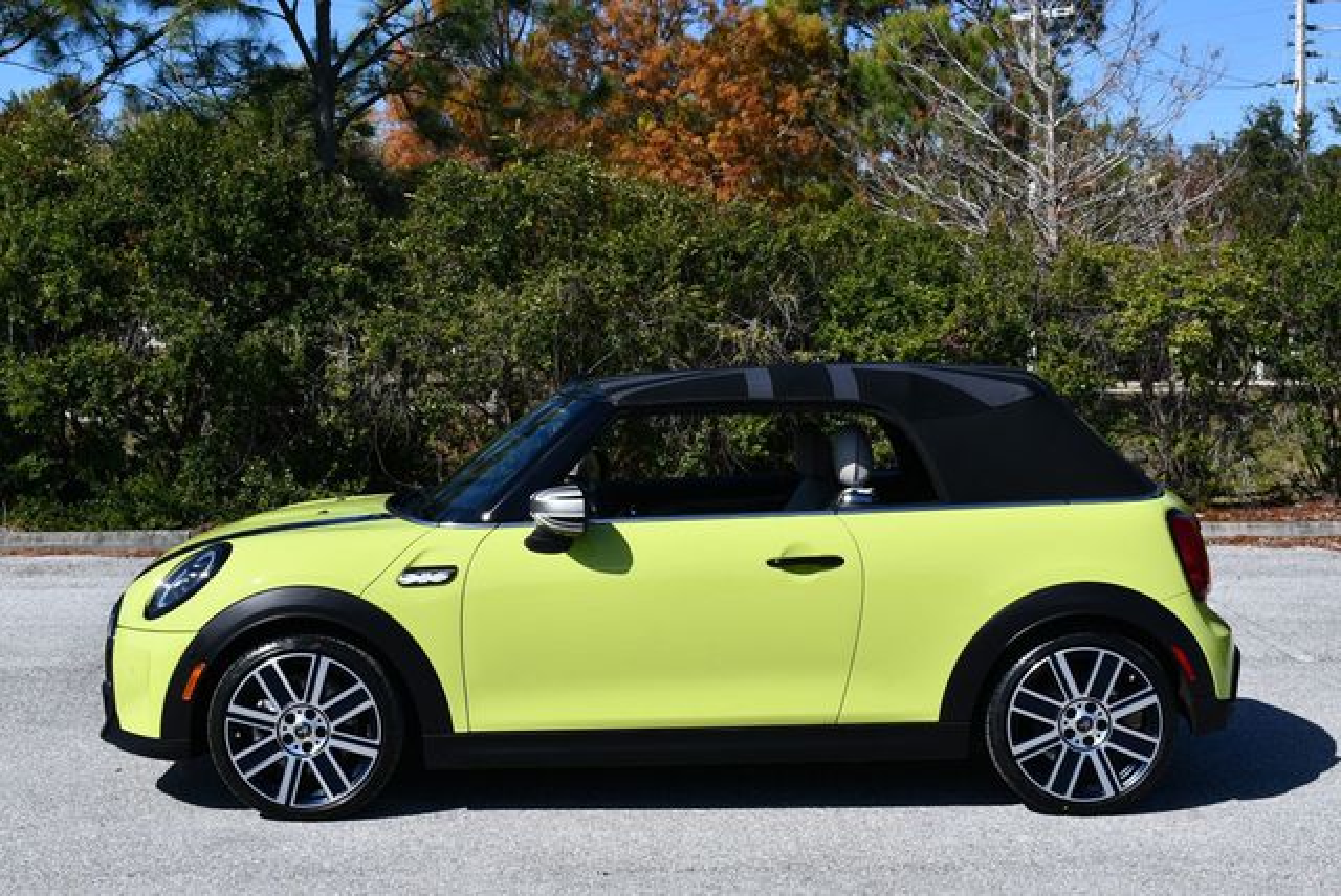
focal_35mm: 62
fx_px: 2312
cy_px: 448
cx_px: 670
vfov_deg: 22.0
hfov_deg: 32.4
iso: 100
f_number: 9
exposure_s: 1/320
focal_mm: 31
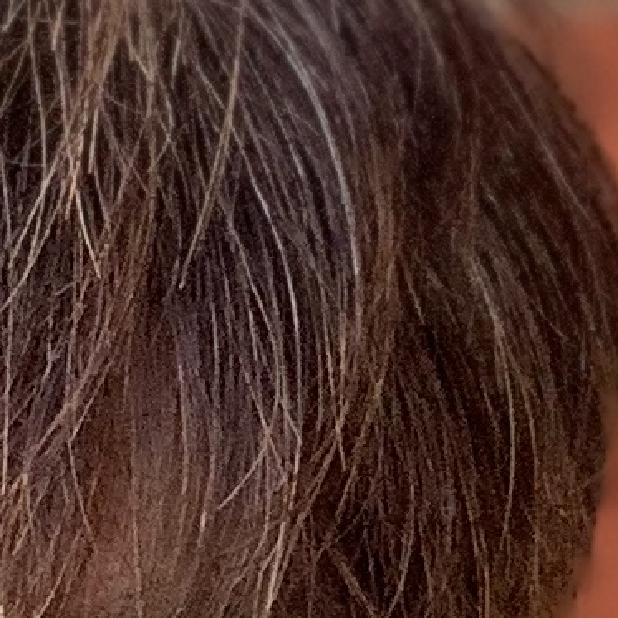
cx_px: -27
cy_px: 774
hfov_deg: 7.4
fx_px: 4726
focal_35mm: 234
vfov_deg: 7.4
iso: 64
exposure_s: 1/74
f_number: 2.2
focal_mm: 2.87
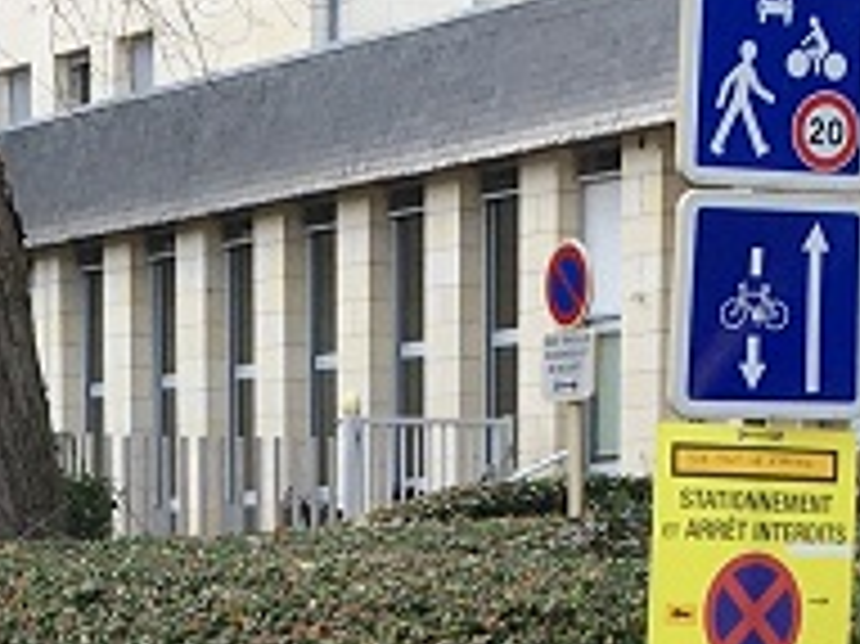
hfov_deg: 10.8
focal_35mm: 182
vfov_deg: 7.8
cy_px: 1324
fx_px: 4519
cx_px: 135
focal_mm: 4.15
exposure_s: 1/193
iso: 25
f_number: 2.2
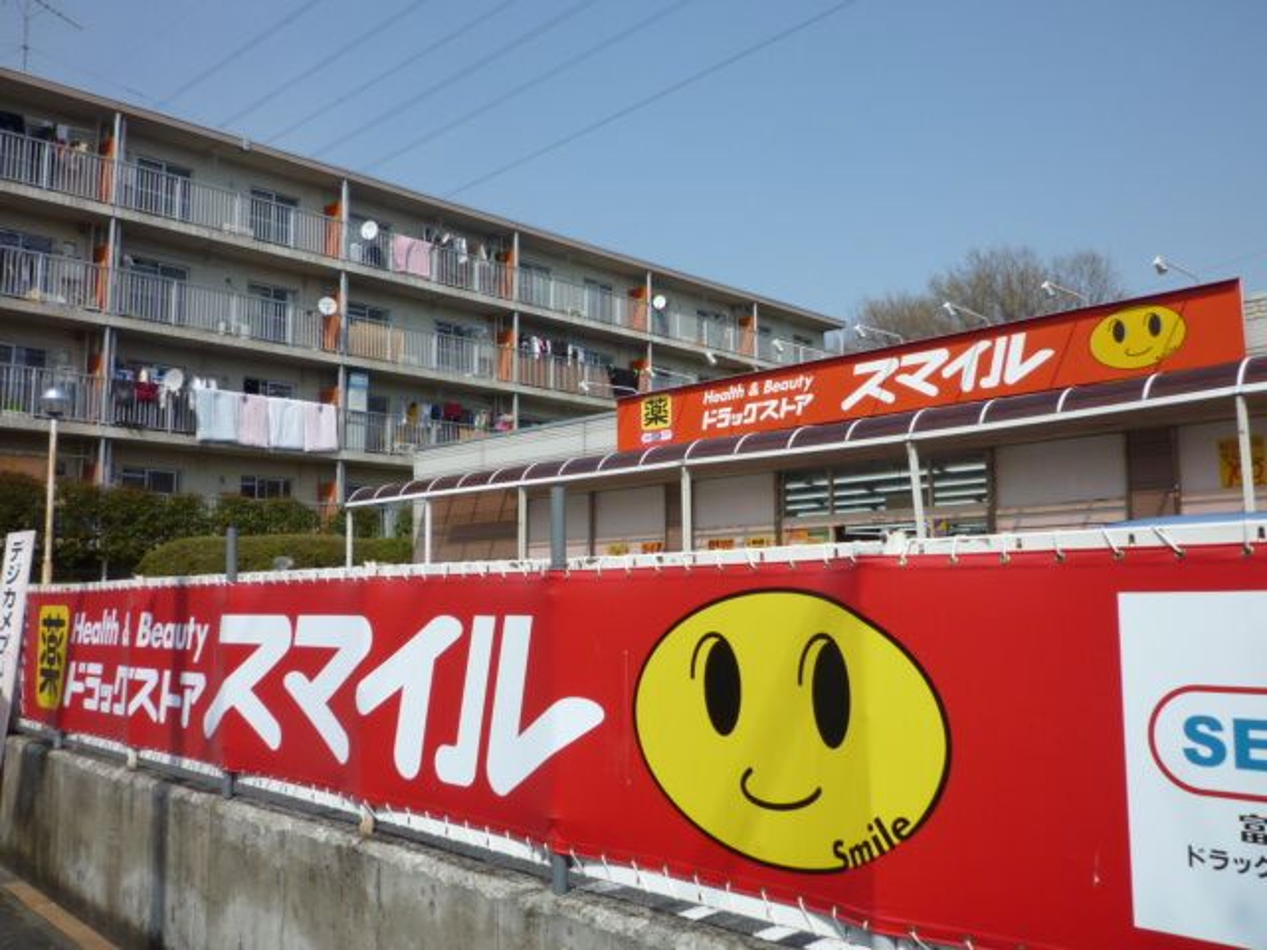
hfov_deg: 58.4
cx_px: 634
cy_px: 475
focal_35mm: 31
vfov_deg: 45.4
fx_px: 1135
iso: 80
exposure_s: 1/800
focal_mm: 4.4
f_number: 4.5
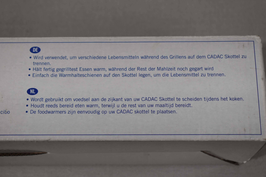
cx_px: 133
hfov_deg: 28.1
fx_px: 532
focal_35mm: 72
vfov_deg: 18.9
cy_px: 88
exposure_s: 1/125
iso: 220
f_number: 5.6
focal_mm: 48
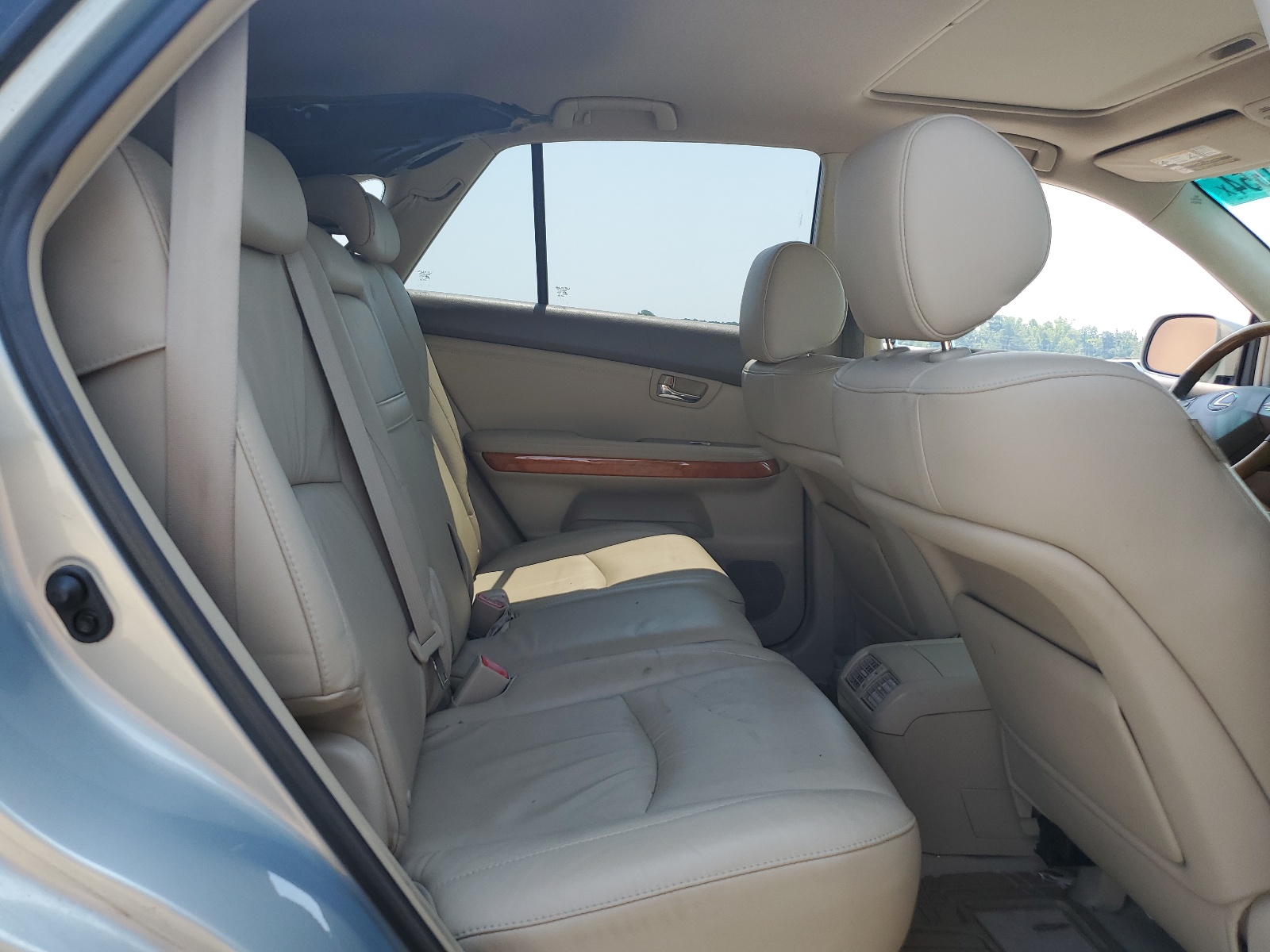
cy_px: 476
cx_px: 635
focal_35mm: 26
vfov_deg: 53.1
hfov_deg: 67.3
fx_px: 954
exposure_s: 1/667
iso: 50
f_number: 1.5
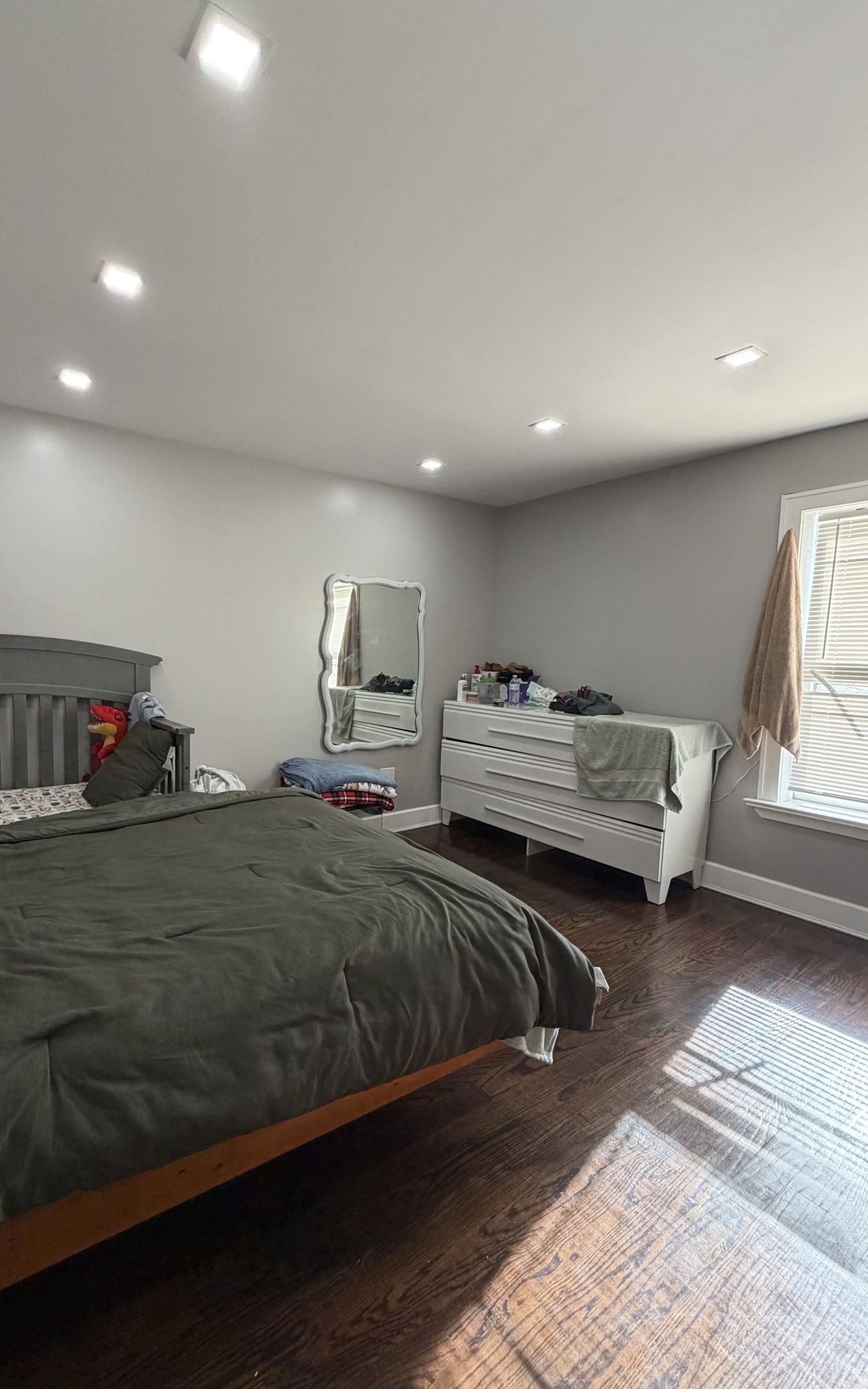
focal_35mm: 16
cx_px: 343
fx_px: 605
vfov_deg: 97.8
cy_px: 716
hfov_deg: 70.5
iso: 250
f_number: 2.2
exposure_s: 1/121
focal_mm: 2.22
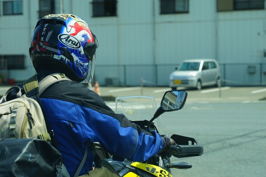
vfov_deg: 13.1
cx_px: 133
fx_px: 776
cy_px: 88
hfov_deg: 19.4
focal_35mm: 105
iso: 100
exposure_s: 1/200
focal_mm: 105
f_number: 8
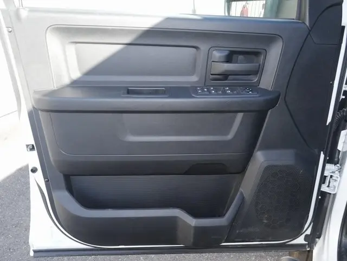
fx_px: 321
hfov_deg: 56.8
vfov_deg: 44.2
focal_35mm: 32
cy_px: 130
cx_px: 174
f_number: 5
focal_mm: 16
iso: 200
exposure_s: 1/60
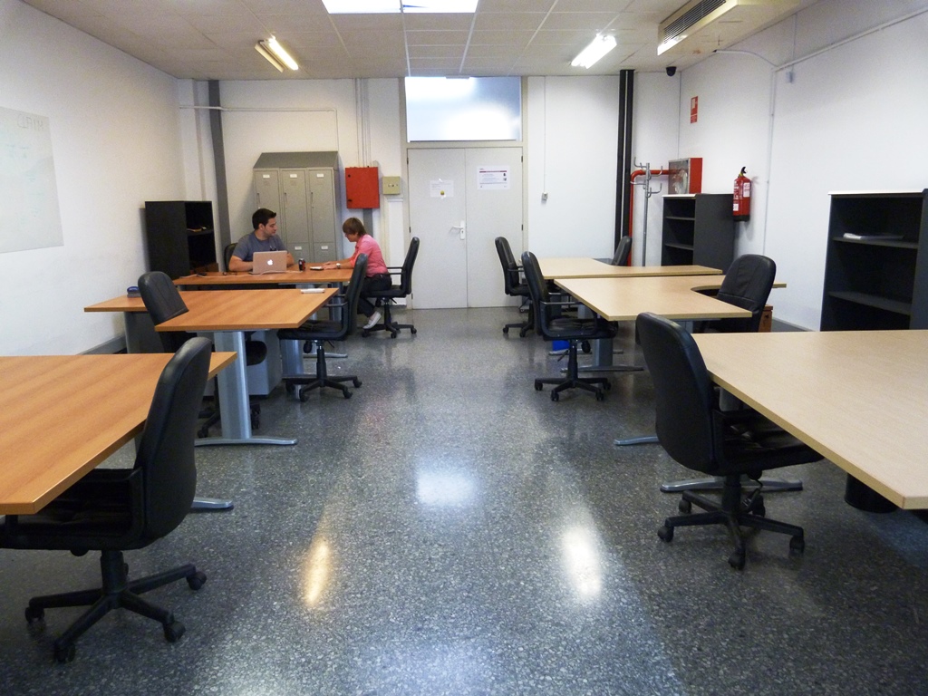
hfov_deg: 69.4
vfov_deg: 54.9
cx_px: 464
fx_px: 670
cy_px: 348
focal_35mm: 25
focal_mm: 4.5
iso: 400
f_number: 2.8
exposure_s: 1/30
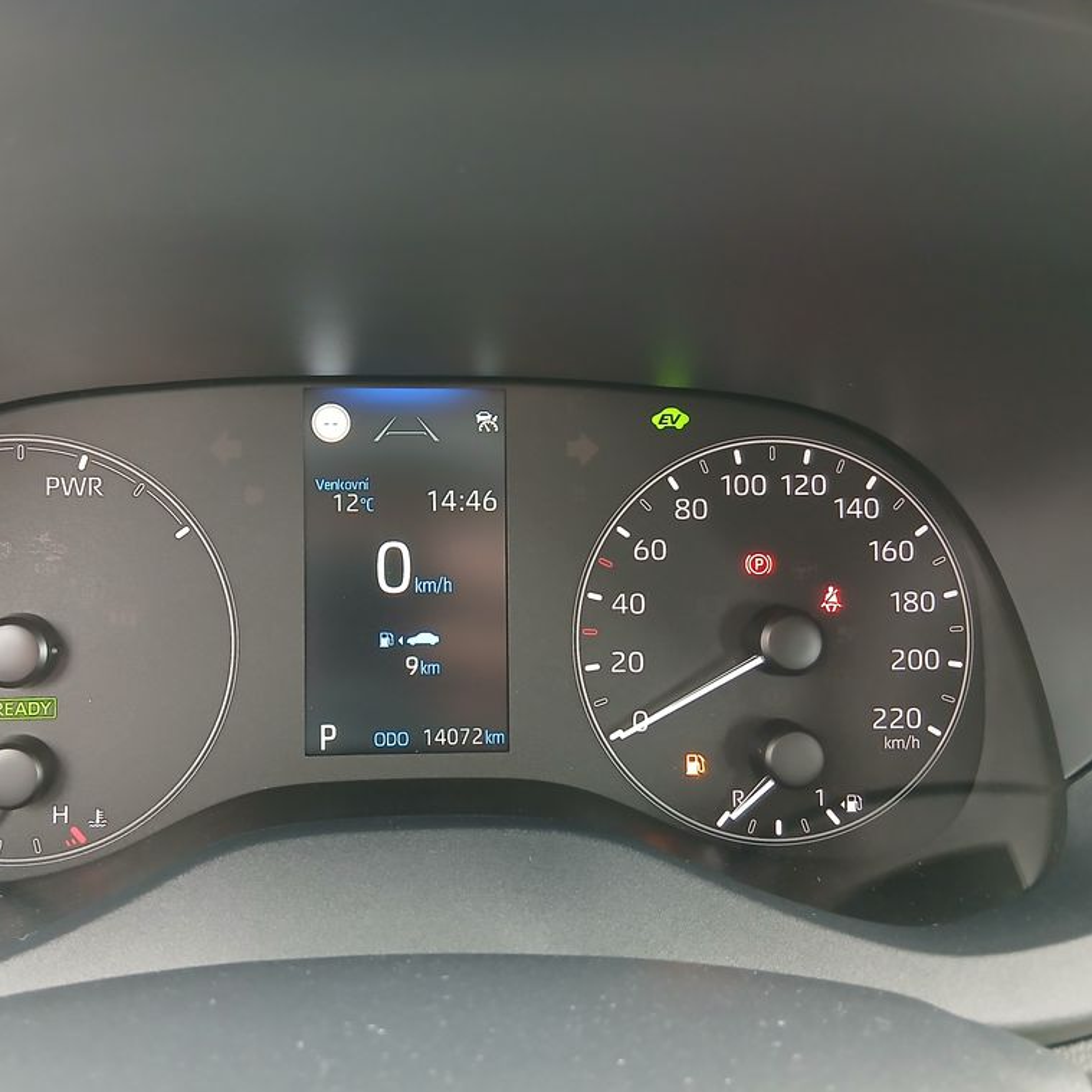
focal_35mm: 31
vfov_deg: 52.5
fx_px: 1106
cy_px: 541
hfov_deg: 51.9
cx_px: 403
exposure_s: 1/25
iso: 320
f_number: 1.8
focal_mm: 3.98
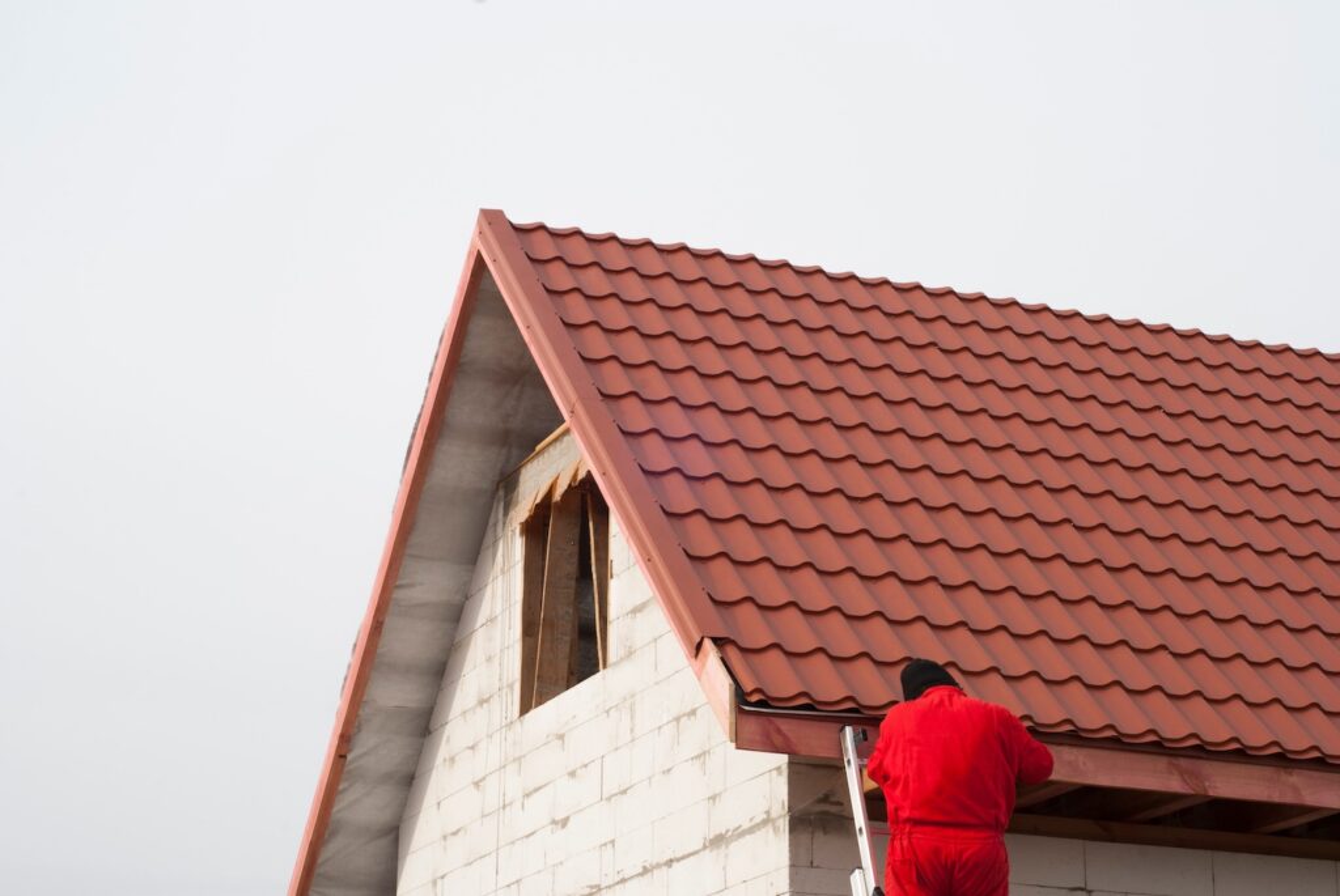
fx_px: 2794
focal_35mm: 75
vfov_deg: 18.2
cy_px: 448
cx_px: 670
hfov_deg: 27.0
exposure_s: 1/50
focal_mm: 50
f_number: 14
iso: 100
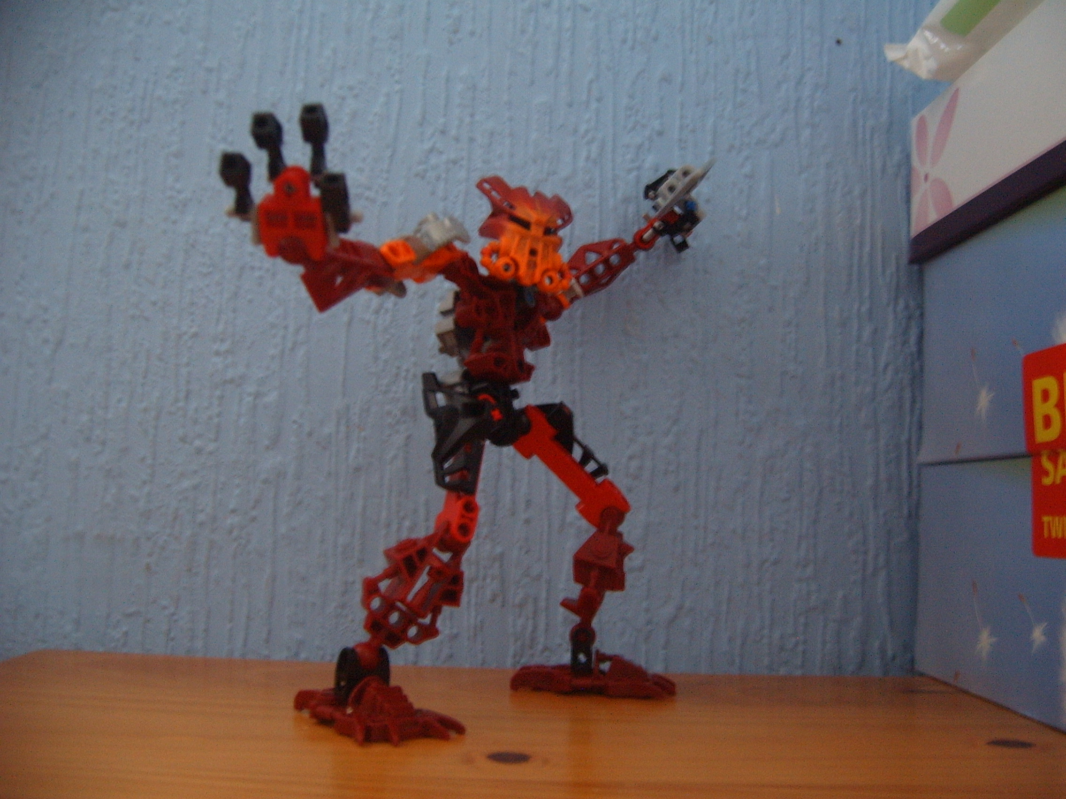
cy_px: 400
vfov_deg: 38.7
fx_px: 1139
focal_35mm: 37
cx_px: 533
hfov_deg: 50.1
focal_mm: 6.2
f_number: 2.9
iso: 141
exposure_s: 1/3
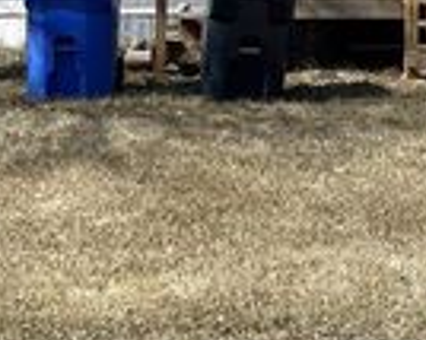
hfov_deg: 19.7
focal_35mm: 95
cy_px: -81
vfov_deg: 15.5
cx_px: 397
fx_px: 1197
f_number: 1.5
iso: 50
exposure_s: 1/4444
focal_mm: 5.7
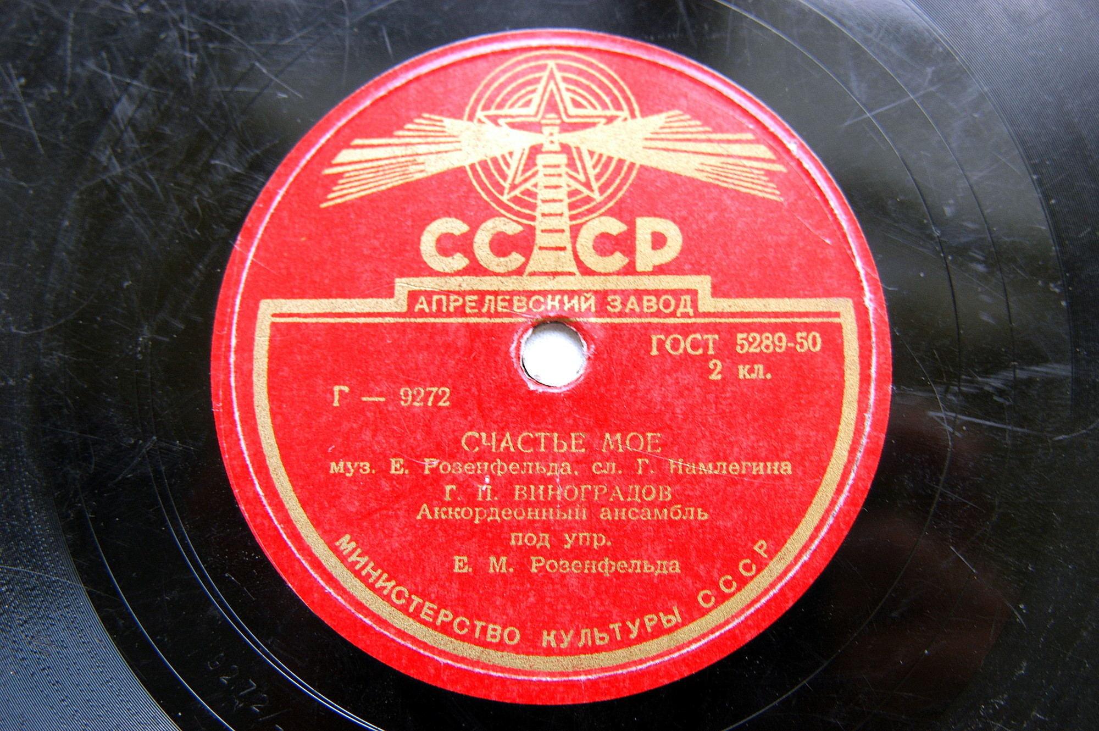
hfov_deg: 37.9
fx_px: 1601
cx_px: 550
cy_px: 366
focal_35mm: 52
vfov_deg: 25.7
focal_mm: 35
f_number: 4
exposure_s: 1/60
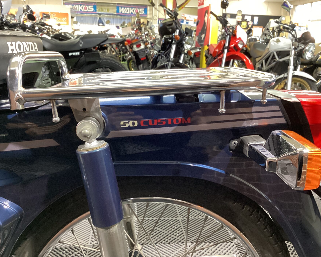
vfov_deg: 44.5
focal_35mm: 33
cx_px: 159
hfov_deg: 54.2
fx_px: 313
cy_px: 130
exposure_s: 1/40
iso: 320
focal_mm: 3.3
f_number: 2.4
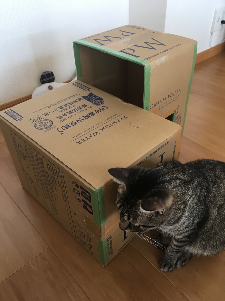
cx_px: 112
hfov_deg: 48.2
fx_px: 251
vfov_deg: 61.7
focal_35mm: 29
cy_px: 150
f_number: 2.2
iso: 64
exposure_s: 1/30
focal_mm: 4.15
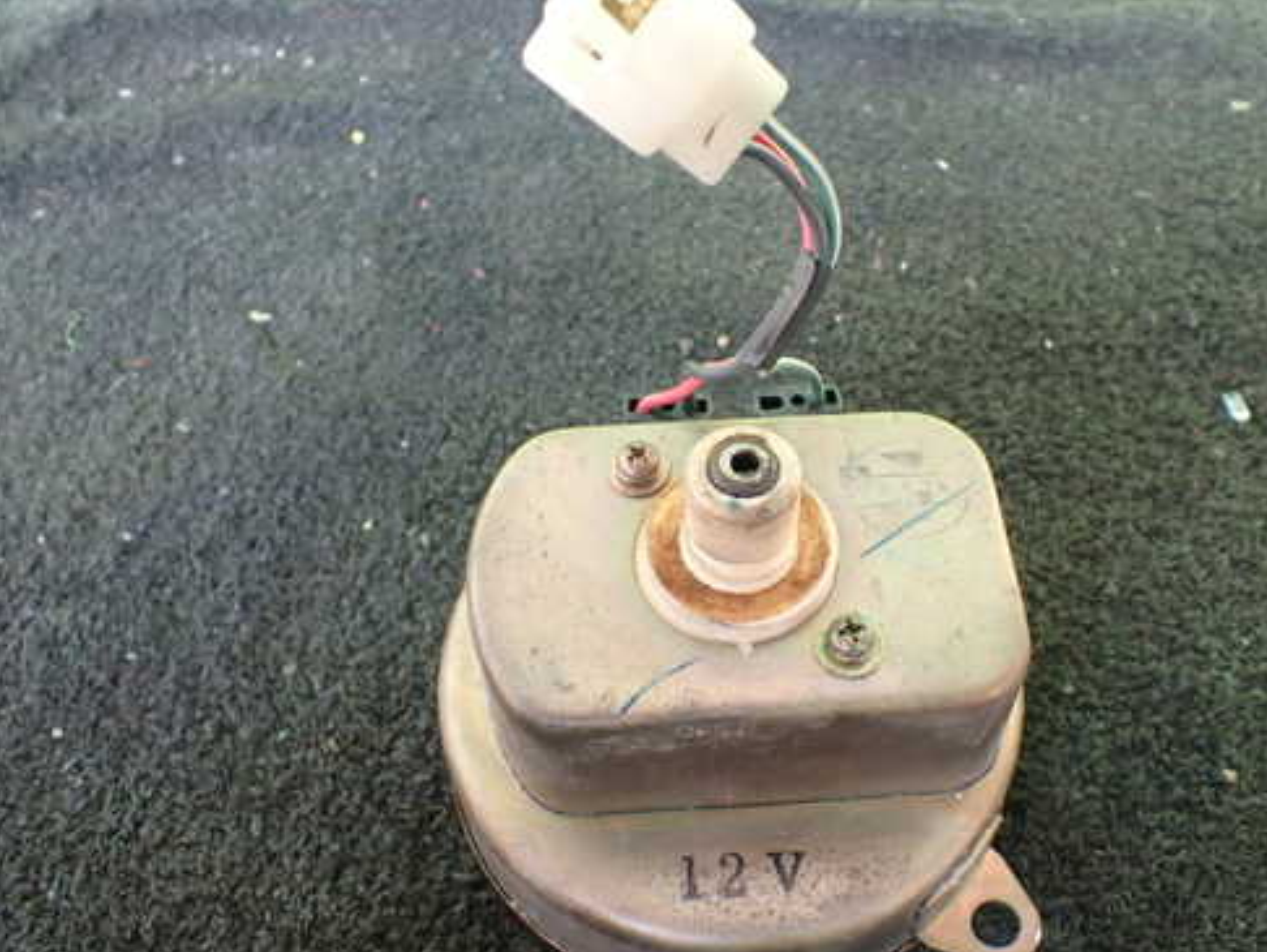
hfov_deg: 50.0
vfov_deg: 38.7
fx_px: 1355
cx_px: 725
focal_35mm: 37
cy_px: 459
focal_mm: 5.4
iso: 320
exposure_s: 1/125
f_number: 2.3
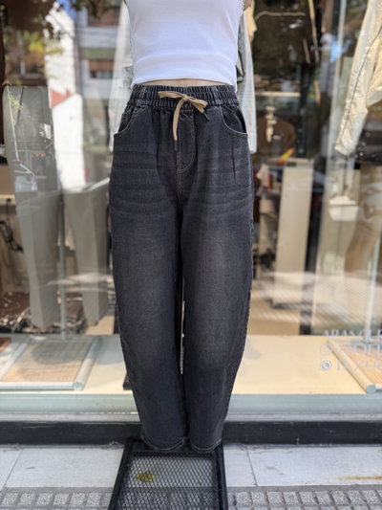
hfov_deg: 56.8
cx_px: 191
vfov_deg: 71.6
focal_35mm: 24
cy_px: 255
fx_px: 353
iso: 100
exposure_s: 1/224
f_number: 1.78
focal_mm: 6.76
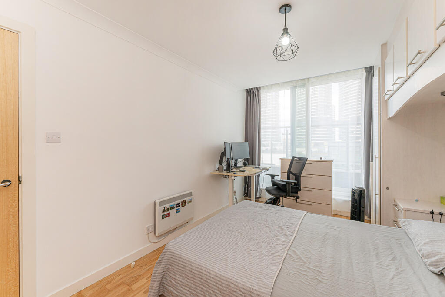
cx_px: 222
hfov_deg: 104.2
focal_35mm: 14
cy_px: 148
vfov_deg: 81.2
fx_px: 173
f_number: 9
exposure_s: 1/50
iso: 500
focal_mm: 14
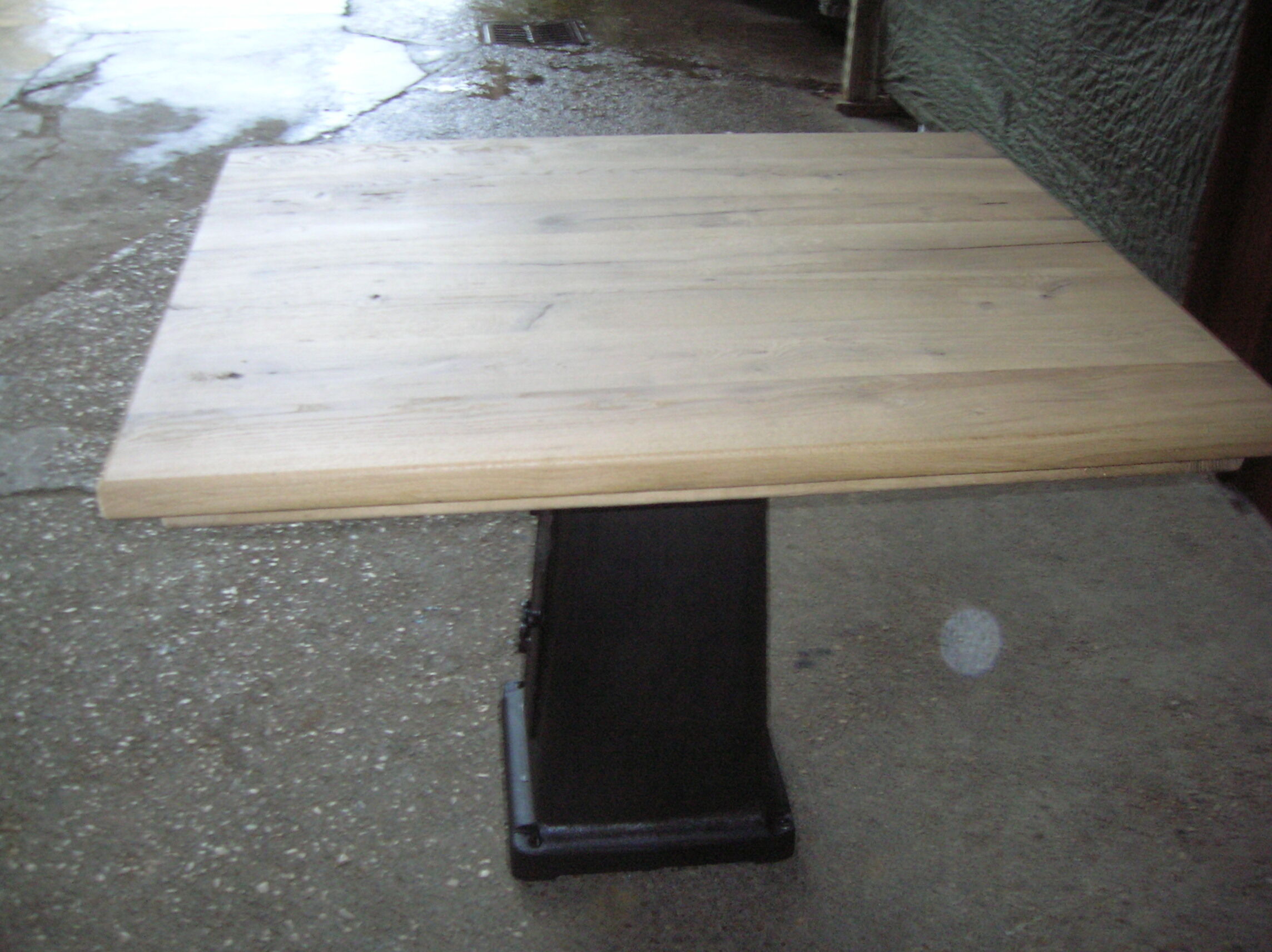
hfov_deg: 54.0
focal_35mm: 34
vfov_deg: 41.7
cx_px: 636
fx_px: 1248
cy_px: 476
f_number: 2.9
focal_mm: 5.7
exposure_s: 1/13.3
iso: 200
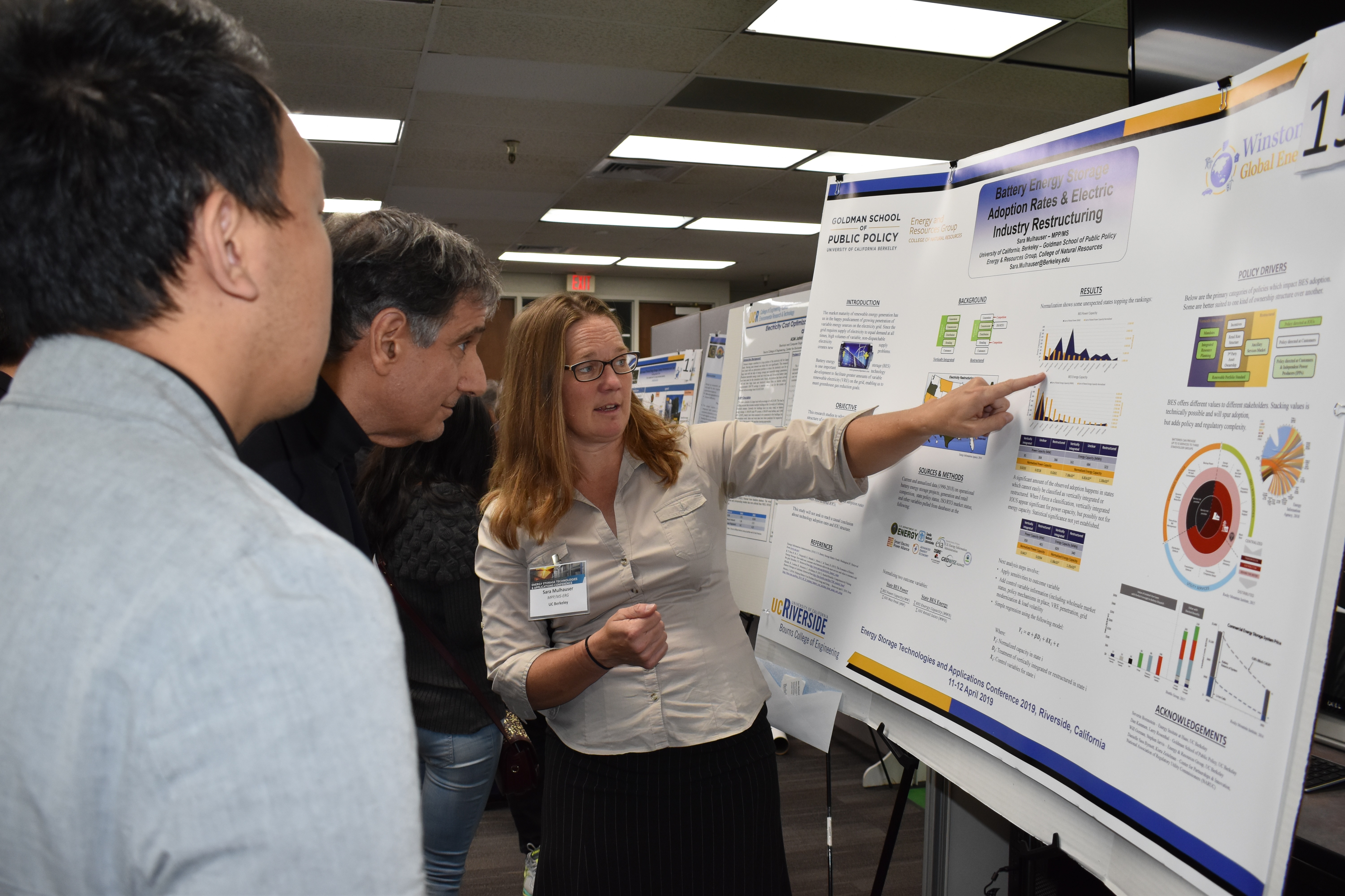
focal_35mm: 30
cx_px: 672
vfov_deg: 43.6
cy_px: 448
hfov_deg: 61.9
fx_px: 1121
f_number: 5.6
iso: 800
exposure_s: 1/125
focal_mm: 20
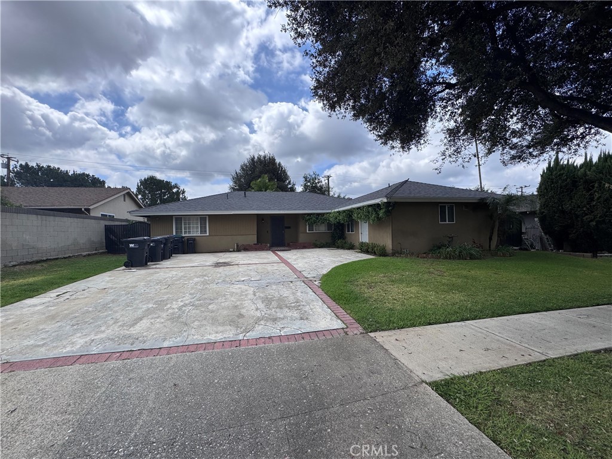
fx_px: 248
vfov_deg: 85.7
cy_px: 230
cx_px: 306
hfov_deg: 102.1
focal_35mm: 14
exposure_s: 1/2674
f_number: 2.2
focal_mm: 2.22
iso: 50
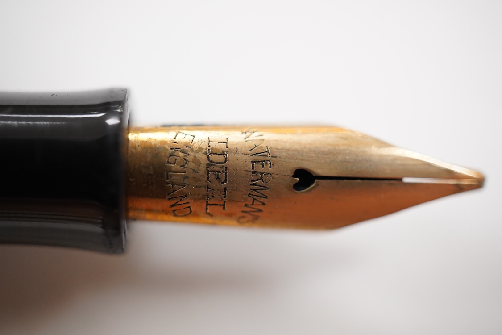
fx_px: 627
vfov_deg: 29.9
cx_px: 251
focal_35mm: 45
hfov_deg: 43.6
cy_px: 168
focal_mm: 30
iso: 2500
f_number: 5.6
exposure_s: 1/200
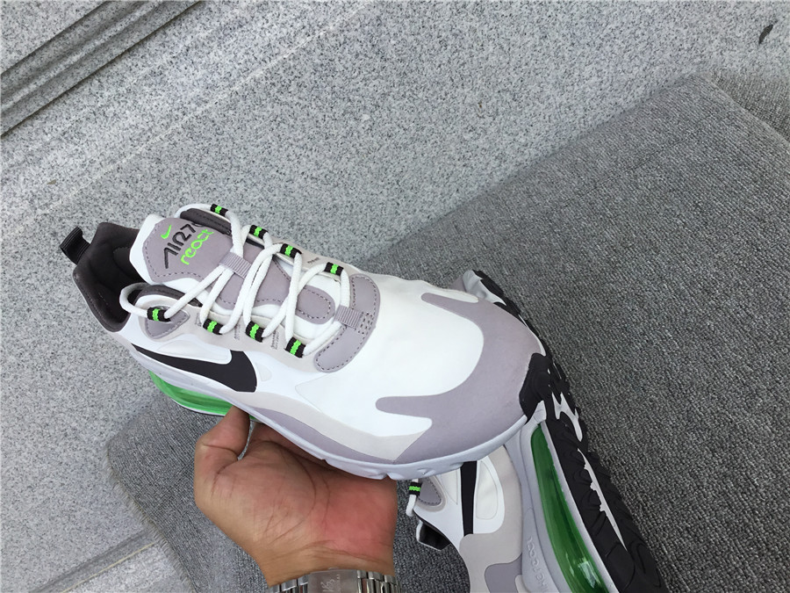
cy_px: 296
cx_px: 395
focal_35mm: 31
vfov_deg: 45.4
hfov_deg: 58.4
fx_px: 707
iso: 25
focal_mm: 3.3
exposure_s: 1/445
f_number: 2.4
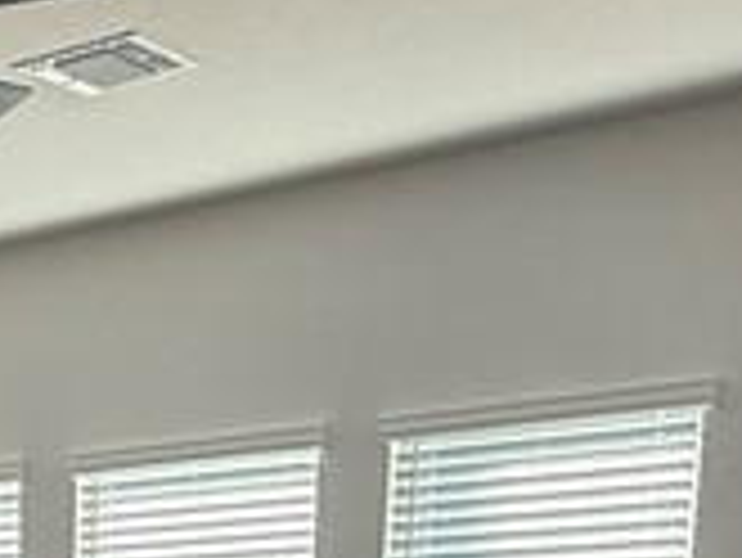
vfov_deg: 14.2
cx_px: -342
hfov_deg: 19.8
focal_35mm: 87
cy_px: 1130
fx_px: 1866
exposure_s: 1/120
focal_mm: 2.22
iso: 160
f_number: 2.2
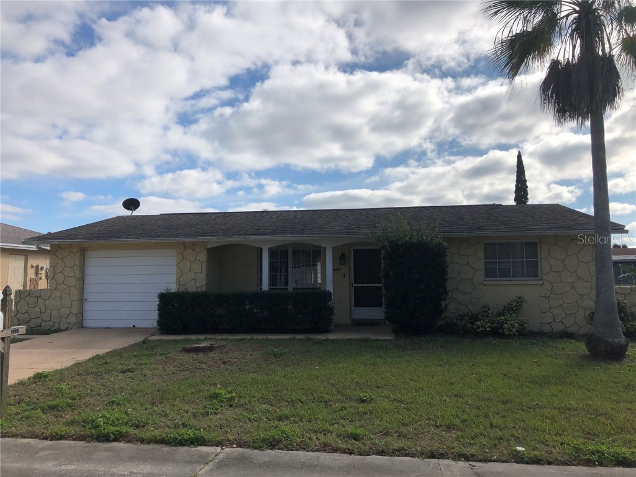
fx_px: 514
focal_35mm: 28
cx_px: 318
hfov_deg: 63.4
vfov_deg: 49.7
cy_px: 238
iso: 20
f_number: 1.8
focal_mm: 3.99
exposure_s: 1/4808
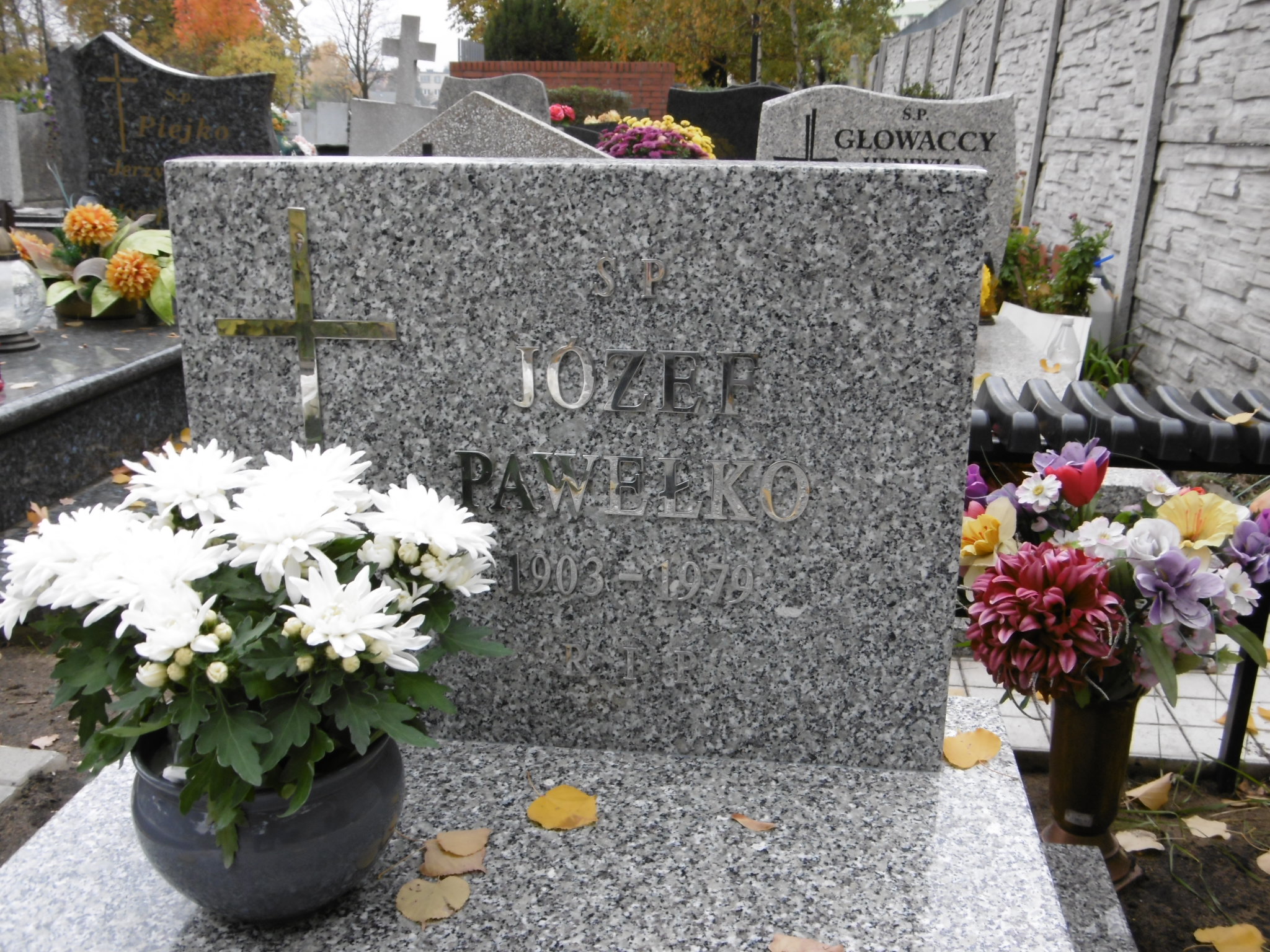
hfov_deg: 49.0
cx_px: 635
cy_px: 476
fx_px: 1394
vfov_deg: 37.7
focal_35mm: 38
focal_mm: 6.8
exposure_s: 1/160
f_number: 3.7
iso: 250
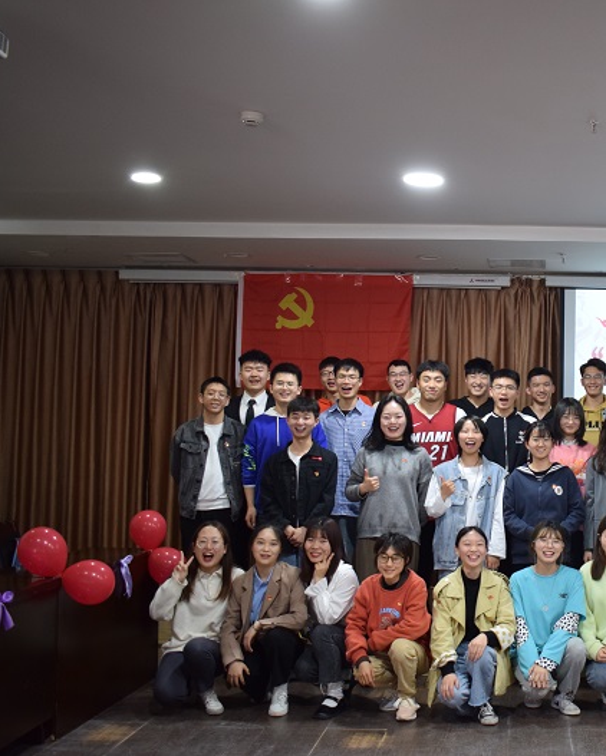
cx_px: 549
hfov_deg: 30.6
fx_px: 1053
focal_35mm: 47
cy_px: 377
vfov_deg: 39.5
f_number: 3.8
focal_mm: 22
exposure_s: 1/30
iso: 800
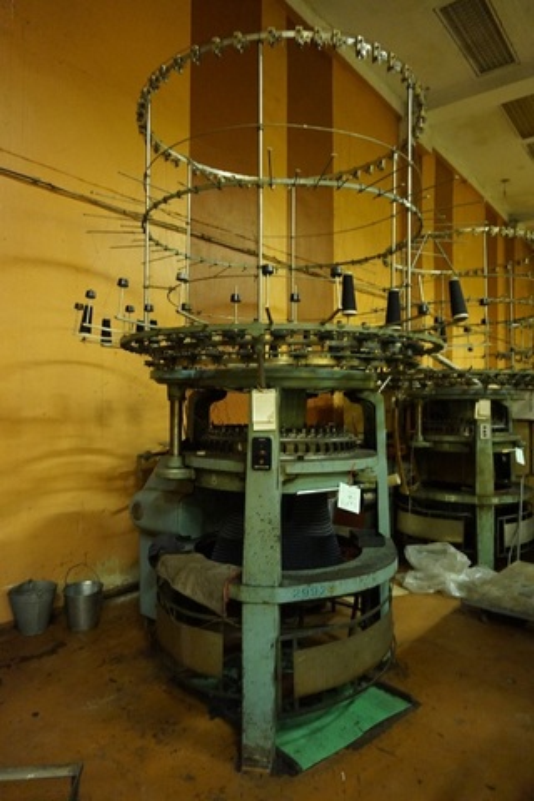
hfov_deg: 53.1
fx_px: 534
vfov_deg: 73.7
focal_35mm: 24
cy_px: 400
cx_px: 267
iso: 3200
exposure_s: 1/6
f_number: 3.5
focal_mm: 16
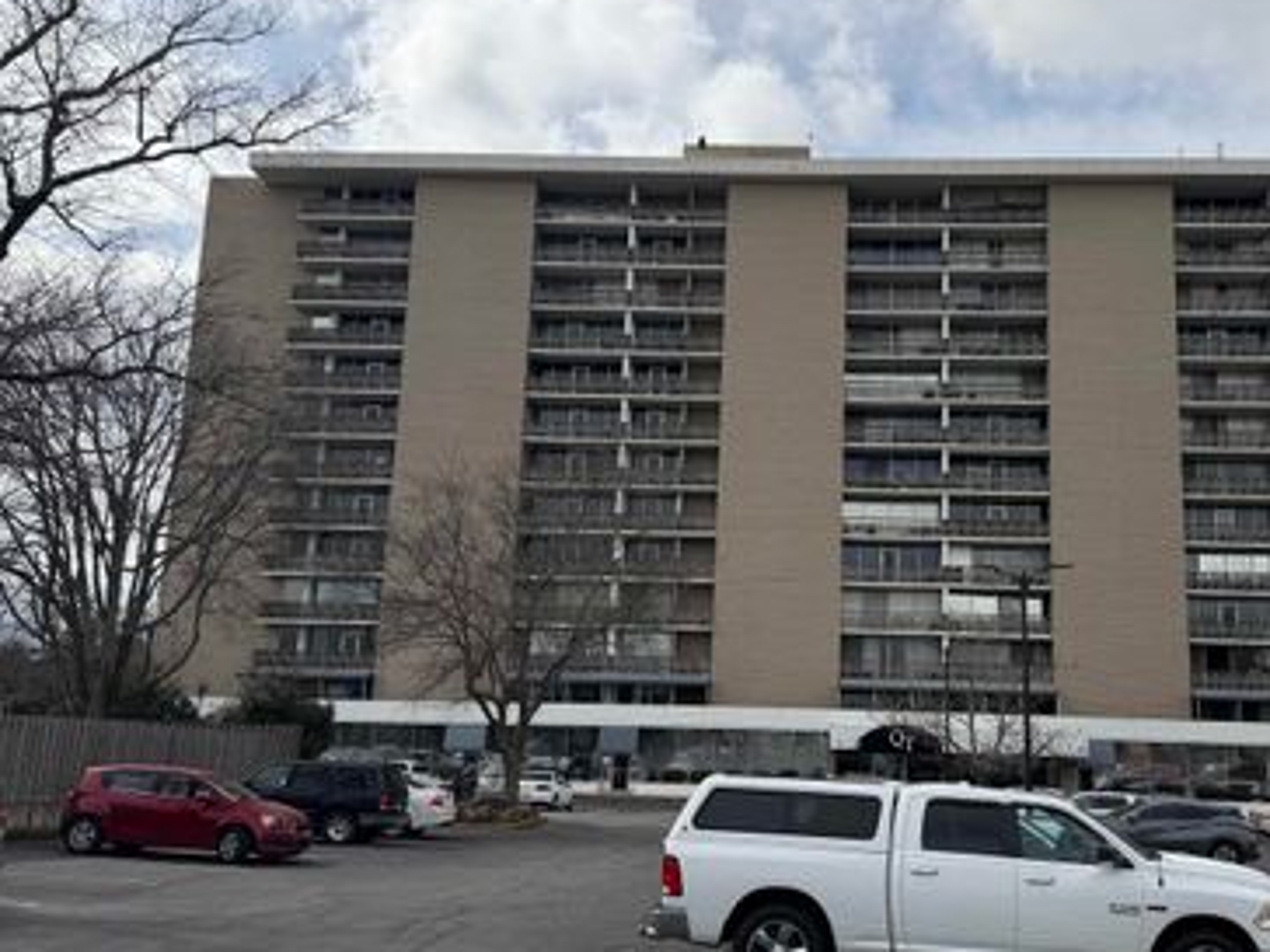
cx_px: 806
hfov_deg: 54.6
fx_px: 1211
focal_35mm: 33
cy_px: 490
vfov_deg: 42.9
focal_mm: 6.76
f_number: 1.78
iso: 80
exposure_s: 1/8130
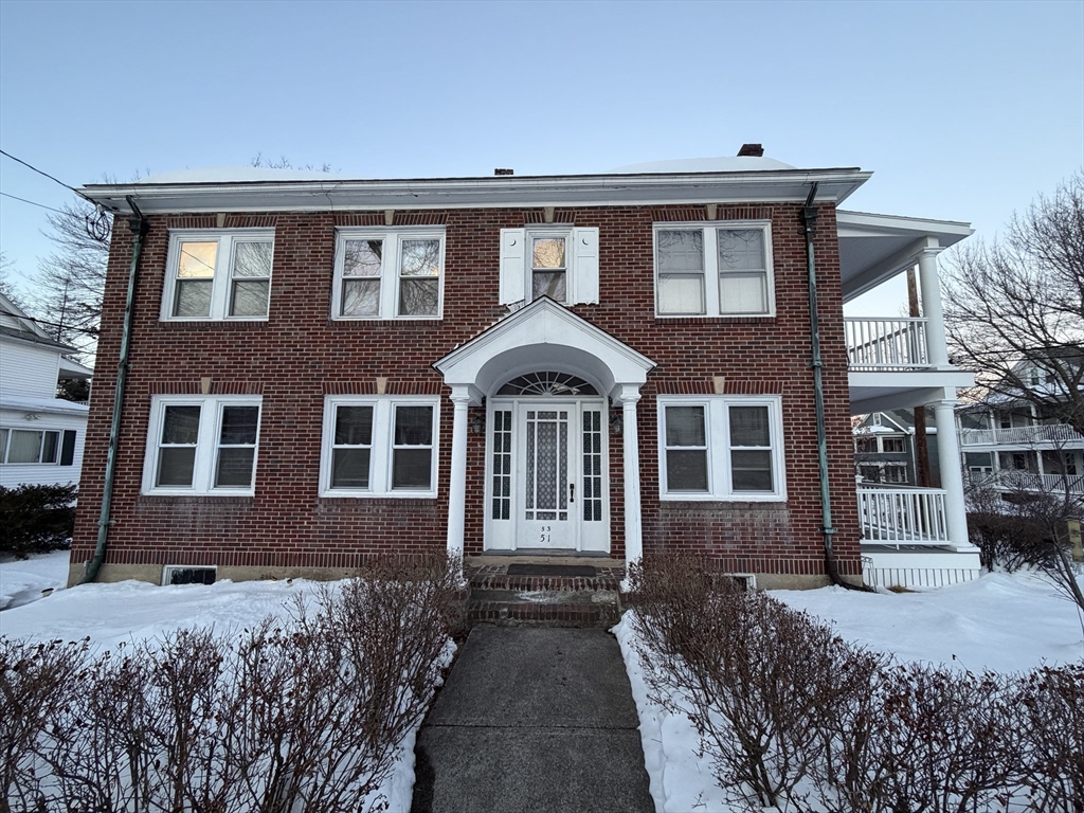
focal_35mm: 14
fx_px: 438
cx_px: 542
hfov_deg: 102.1
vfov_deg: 85.7
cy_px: 406
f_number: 2.2
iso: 160
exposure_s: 1/121
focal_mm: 2.22
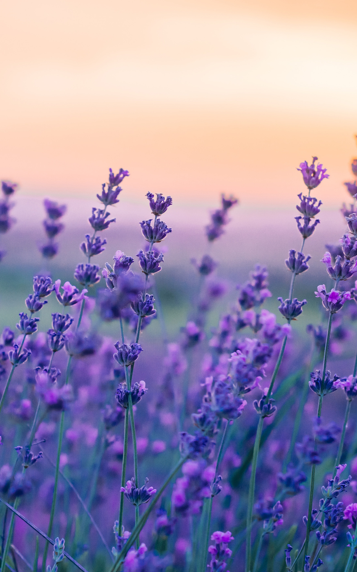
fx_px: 1805
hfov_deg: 11.3
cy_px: 287
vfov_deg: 18.0
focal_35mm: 116
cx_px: 94
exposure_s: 1/160
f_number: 2.8
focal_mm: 50
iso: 200
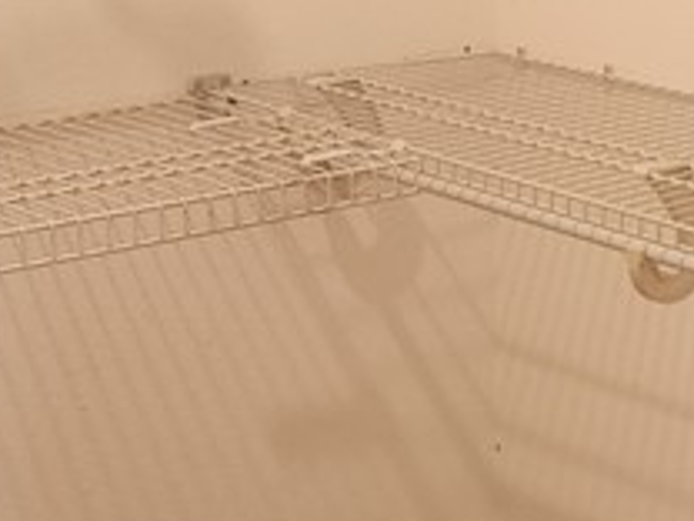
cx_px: 911
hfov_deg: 16.4
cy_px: -17
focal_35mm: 113
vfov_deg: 12.9
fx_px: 2265
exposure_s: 1/60
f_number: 1.8
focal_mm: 5.4
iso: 100
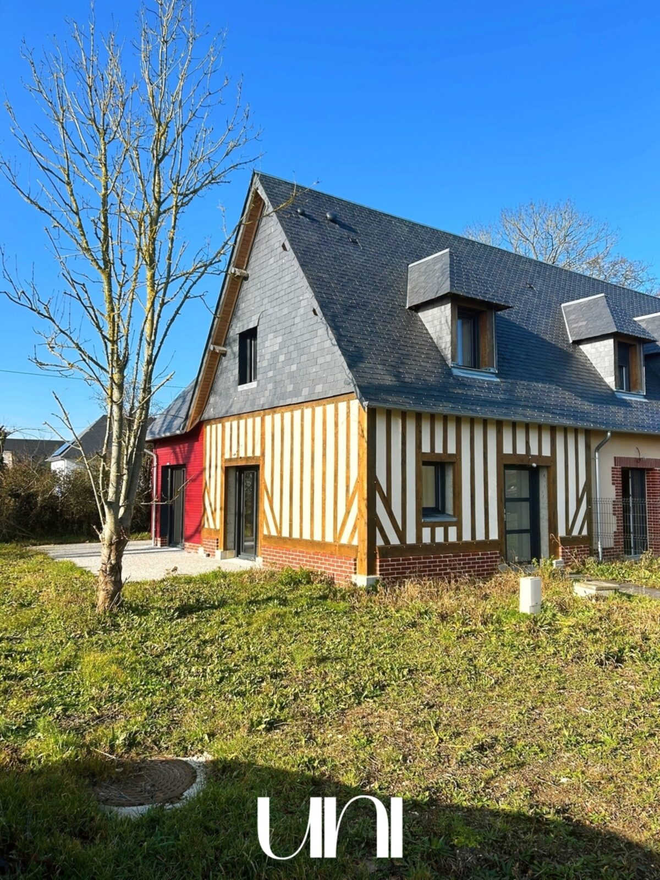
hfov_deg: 53.1
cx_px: 330
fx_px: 661
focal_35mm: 26
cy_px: 440
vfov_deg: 67.3
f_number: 1.5
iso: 50
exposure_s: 1/2457
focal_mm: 5.7
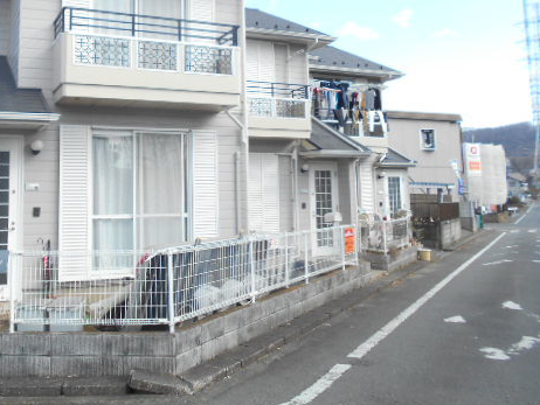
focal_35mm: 36
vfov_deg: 39.2
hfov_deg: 50.3
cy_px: 131
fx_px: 562
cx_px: 173
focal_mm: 4.6
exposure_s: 1/320
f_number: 3.2
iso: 80
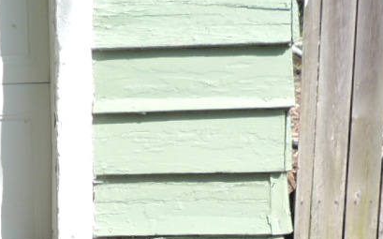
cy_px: 492
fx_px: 1429
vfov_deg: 9.0
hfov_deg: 15.0
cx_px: -13
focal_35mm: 137
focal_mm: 5.8
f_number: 3.2
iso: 100
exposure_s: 1/500
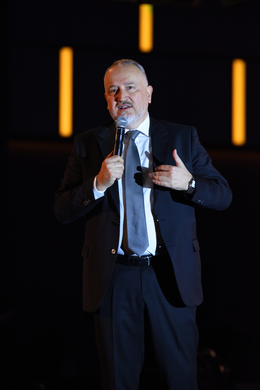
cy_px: 195
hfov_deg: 6.9
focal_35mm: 200
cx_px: 130
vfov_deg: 10.3
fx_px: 2164
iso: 2500
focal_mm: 200
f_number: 4
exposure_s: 1/250
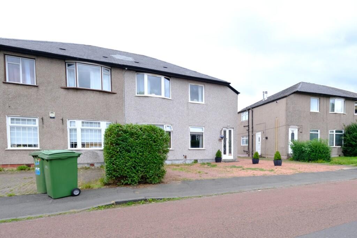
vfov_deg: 77.3
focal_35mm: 15
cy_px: 119
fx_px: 149
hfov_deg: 100.4
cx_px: 178
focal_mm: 10
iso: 160
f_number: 5
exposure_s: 1/120
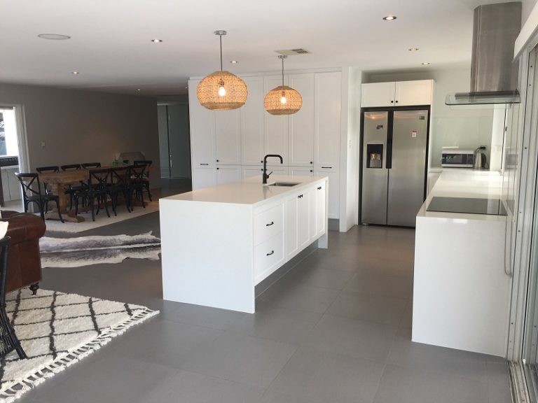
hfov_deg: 61.7
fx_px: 451
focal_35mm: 29
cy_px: 202
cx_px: 269
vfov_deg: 48.2
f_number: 2.2
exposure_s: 1/50
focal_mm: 4.15
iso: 32
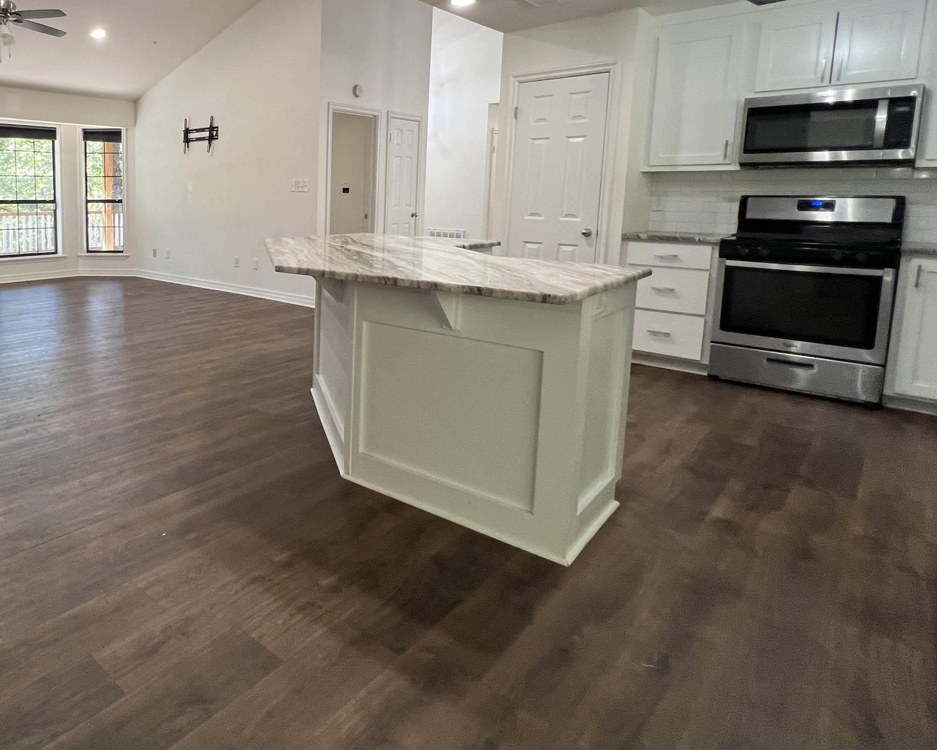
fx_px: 582
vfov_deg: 64.2
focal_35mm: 21
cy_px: 265
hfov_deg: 70.9
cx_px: 206
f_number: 1.8
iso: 200
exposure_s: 1/120
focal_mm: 1.57
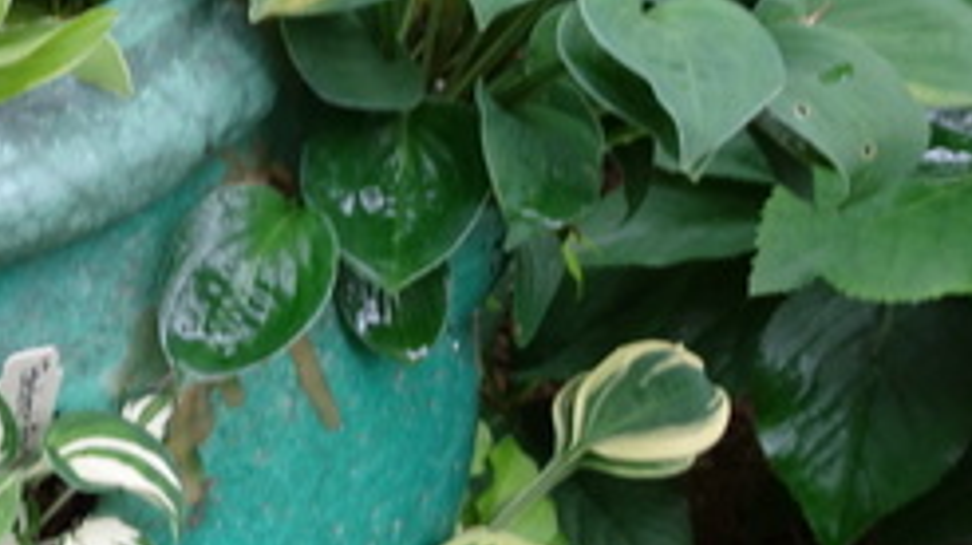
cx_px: -198
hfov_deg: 27.3
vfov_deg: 17.7
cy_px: 344
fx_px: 1751
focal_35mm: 68
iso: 80
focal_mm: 4.1
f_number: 3.5
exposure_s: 1/30
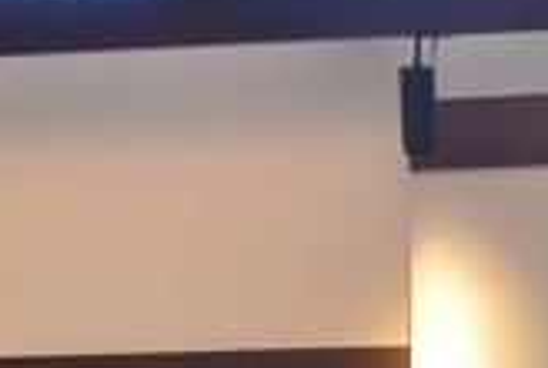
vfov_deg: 6.6
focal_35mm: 205
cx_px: 294
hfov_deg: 10.0
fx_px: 3122
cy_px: 579
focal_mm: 25
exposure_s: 1/60
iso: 560
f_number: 4
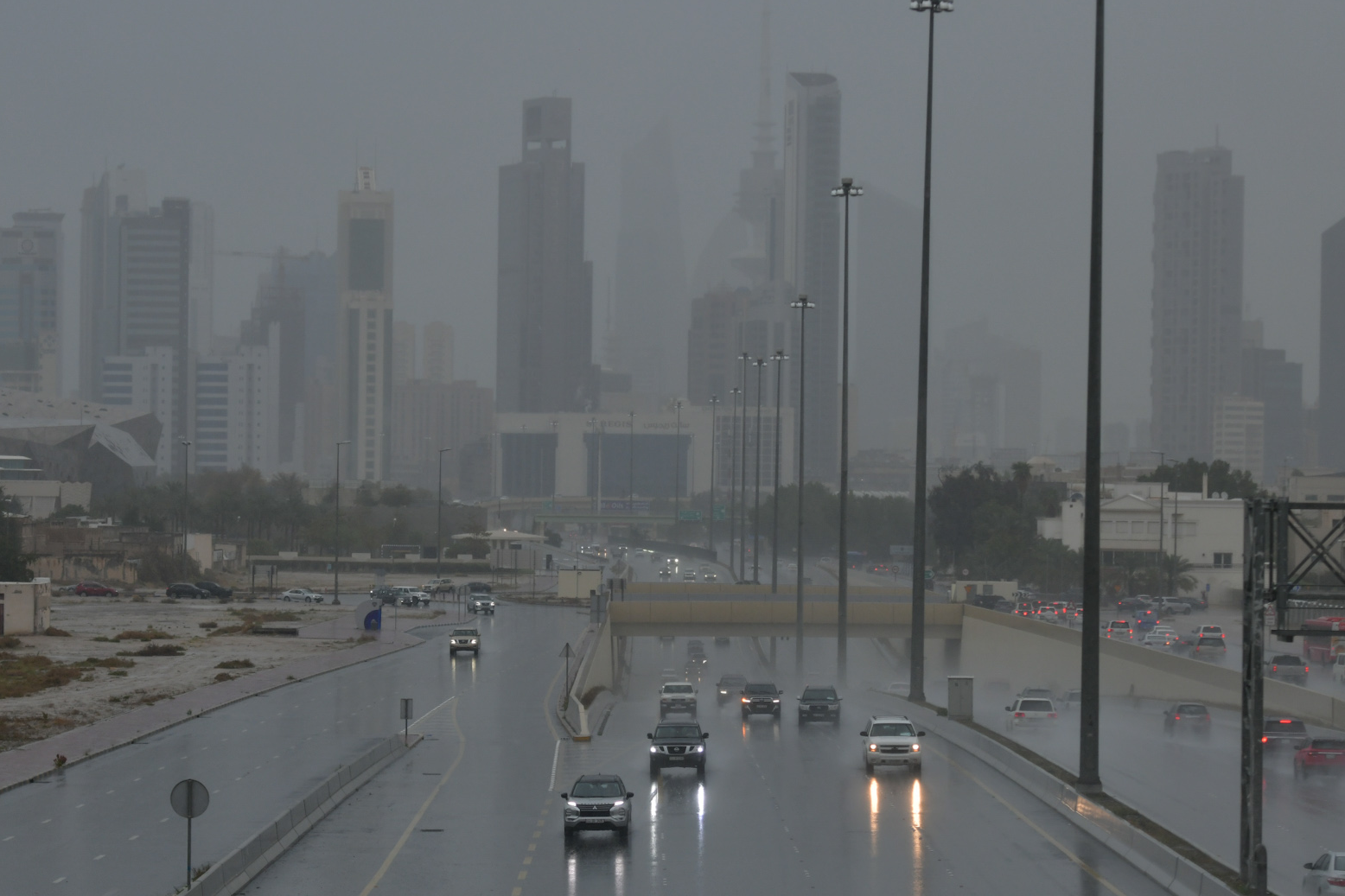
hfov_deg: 16.4
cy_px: 518
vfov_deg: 11.0
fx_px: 4669
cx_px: 670
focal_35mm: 125
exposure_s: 1/4000
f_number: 4
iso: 400
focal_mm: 95
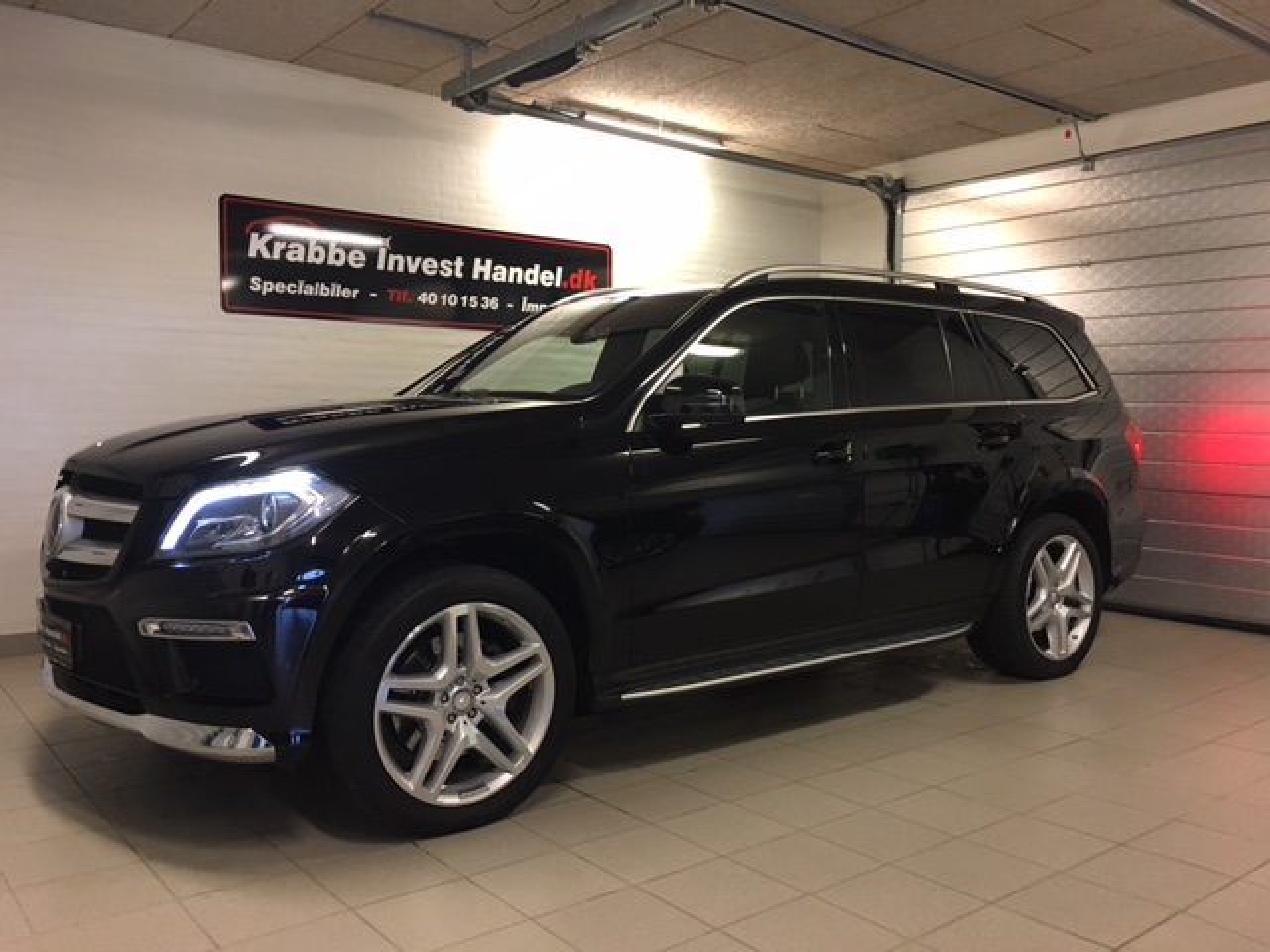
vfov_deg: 48.2
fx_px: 1064
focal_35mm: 29
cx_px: 635
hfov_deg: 61.7
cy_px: 476
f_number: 2.2
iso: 160
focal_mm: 4.15
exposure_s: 1/33
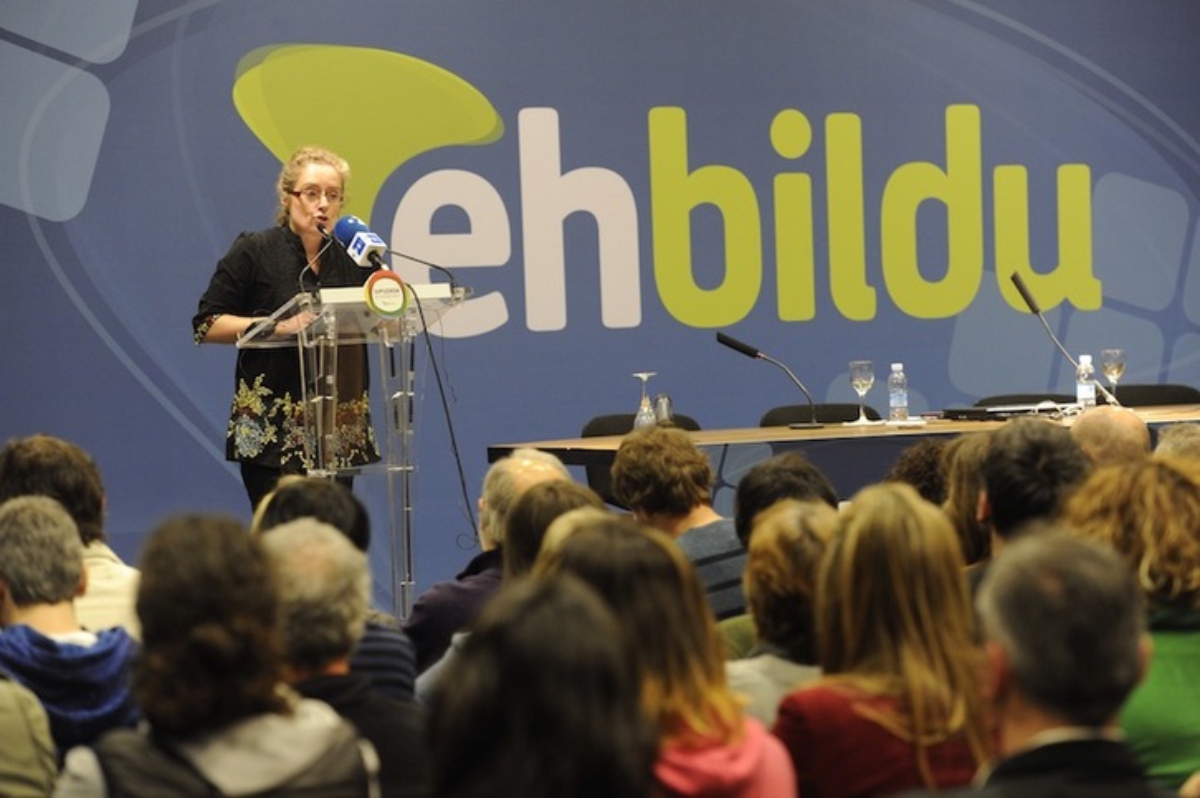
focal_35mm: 120
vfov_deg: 11.4
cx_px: 600
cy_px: 399
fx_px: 3997
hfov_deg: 17.1
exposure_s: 1/60
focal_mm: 120
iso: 3200
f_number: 4
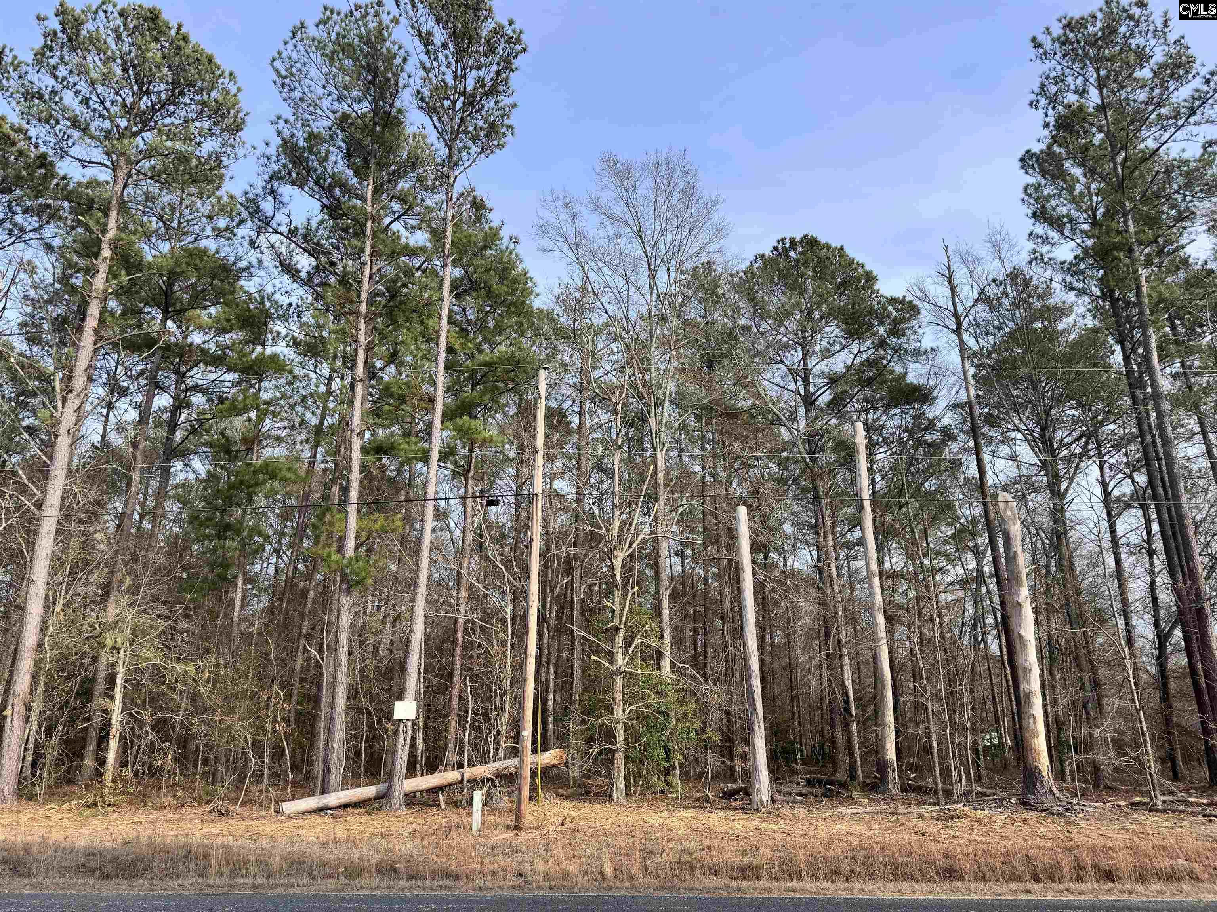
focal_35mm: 24
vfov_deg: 56.8
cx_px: 608
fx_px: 844
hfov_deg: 71.6
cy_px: 456
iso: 80
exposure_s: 1/2041
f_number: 1.78
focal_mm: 6.76
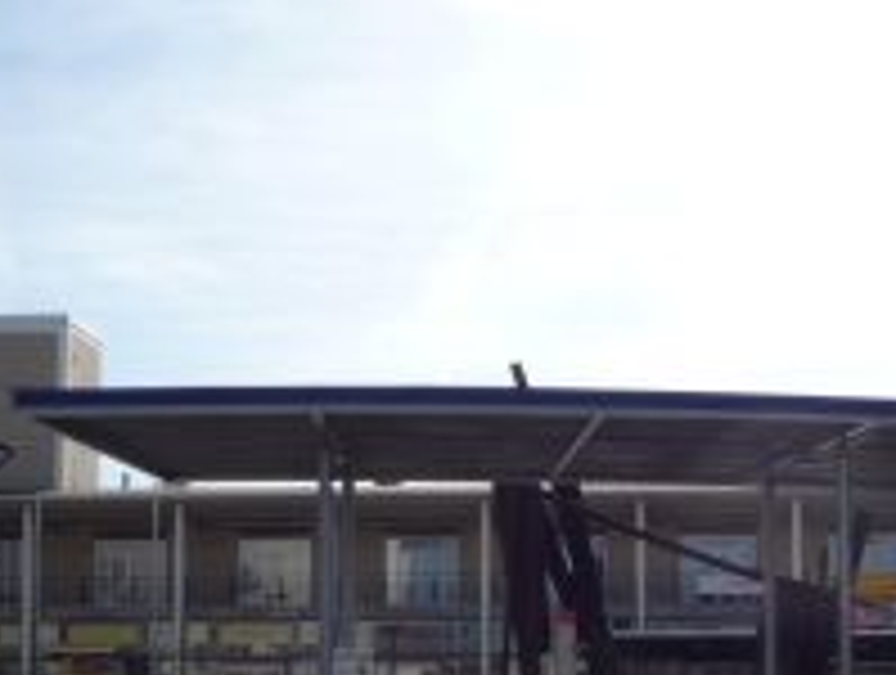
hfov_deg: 25.0
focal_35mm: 77
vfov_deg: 18.8
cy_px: 630
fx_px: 1997
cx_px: 684
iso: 100
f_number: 5.6
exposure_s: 1/500
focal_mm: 5.2
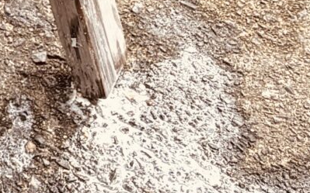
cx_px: -426
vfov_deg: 6.8
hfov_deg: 10.3
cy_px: -359
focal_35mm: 177
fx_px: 1495
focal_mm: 5.96
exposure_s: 1/135
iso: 32
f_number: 1.6
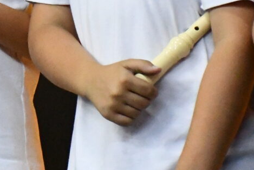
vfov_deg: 3.4
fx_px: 2858
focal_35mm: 405
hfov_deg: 5.0
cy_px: -129
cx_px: -125
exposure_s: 1/125
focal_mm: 66
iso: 12800
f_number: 5
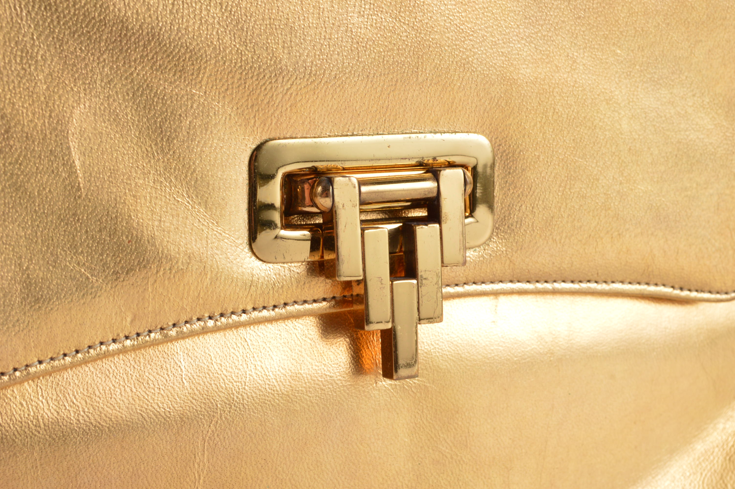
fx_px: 1683
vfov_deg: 16.5
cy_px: 244
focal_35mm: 82
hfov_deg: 24.6
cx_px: 368
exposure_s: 1/125
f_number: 14
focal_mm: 55
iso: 200
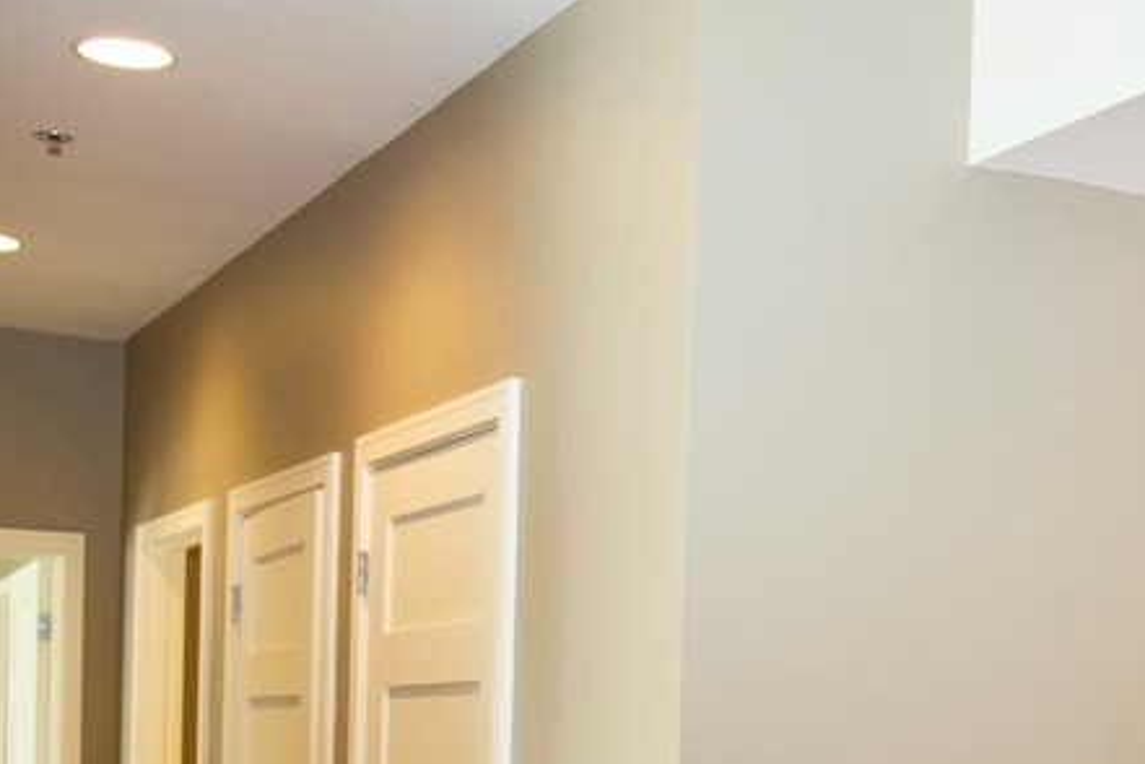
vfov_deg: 19.0
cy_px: 811
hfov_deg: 27.7
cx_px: 1114
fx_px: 2194
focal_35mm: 69
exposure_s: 1/160
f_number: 3.2
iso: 1600
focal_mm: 28
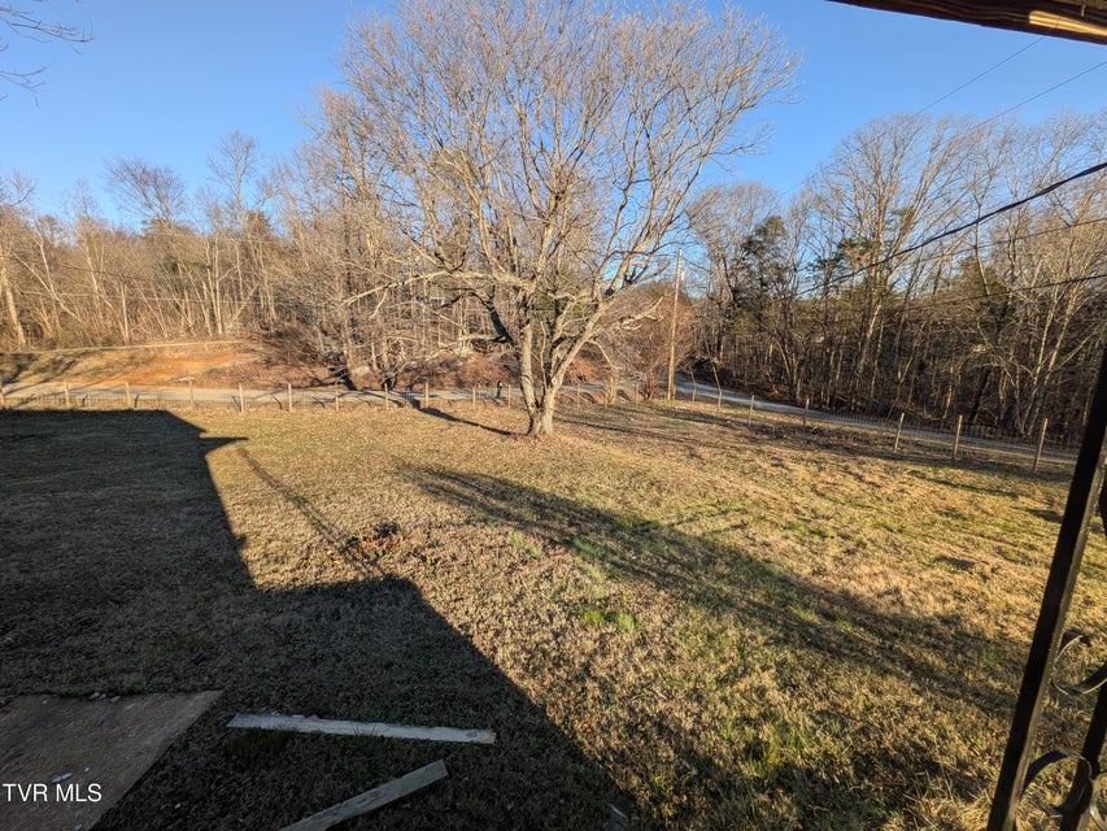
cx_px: 554
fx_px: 448
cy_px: 416
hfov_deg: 102.1
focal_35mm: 14
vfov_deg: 85.7
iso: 49
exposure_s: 1/703
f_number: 2.2
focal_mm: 1.83
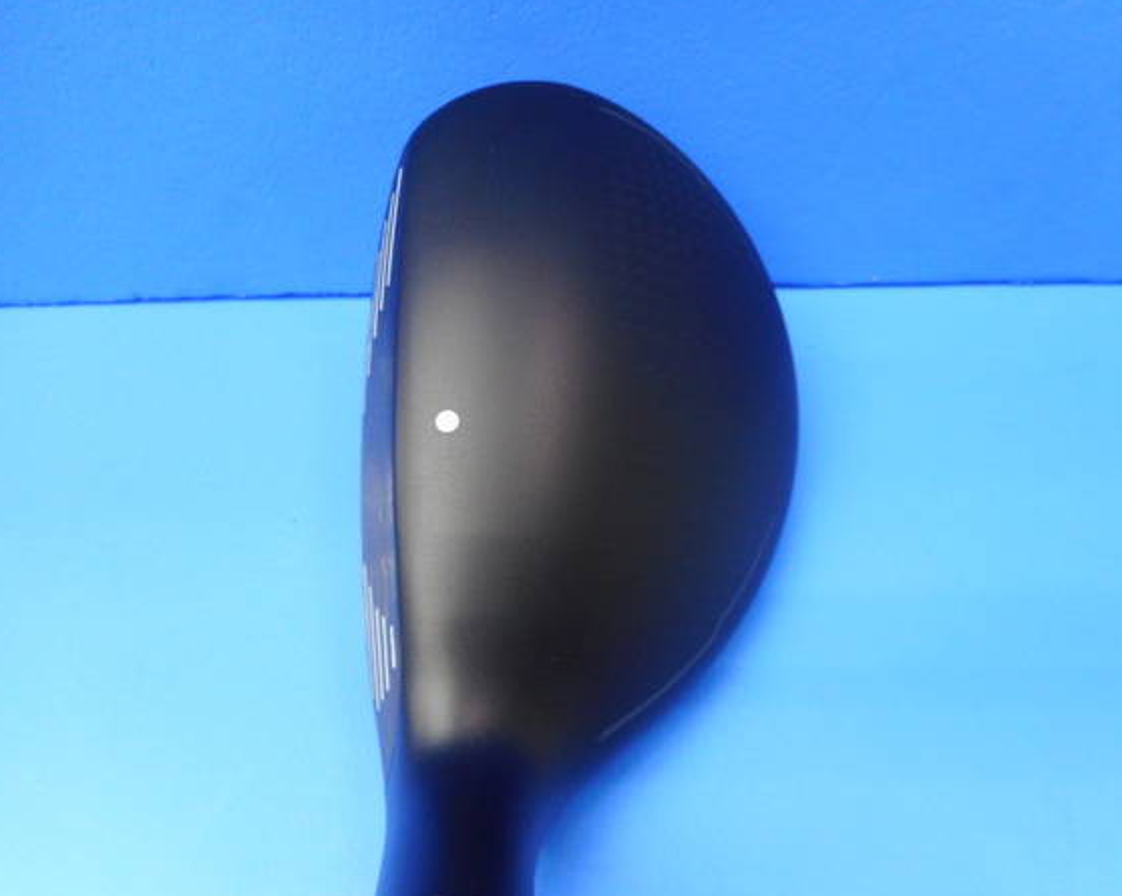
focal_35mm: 28
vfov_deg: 51.5
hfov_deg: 62.2
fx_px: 929
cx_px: 599
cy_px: 458
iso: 220
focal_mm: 4.5
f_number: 3.7
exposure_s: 1/30
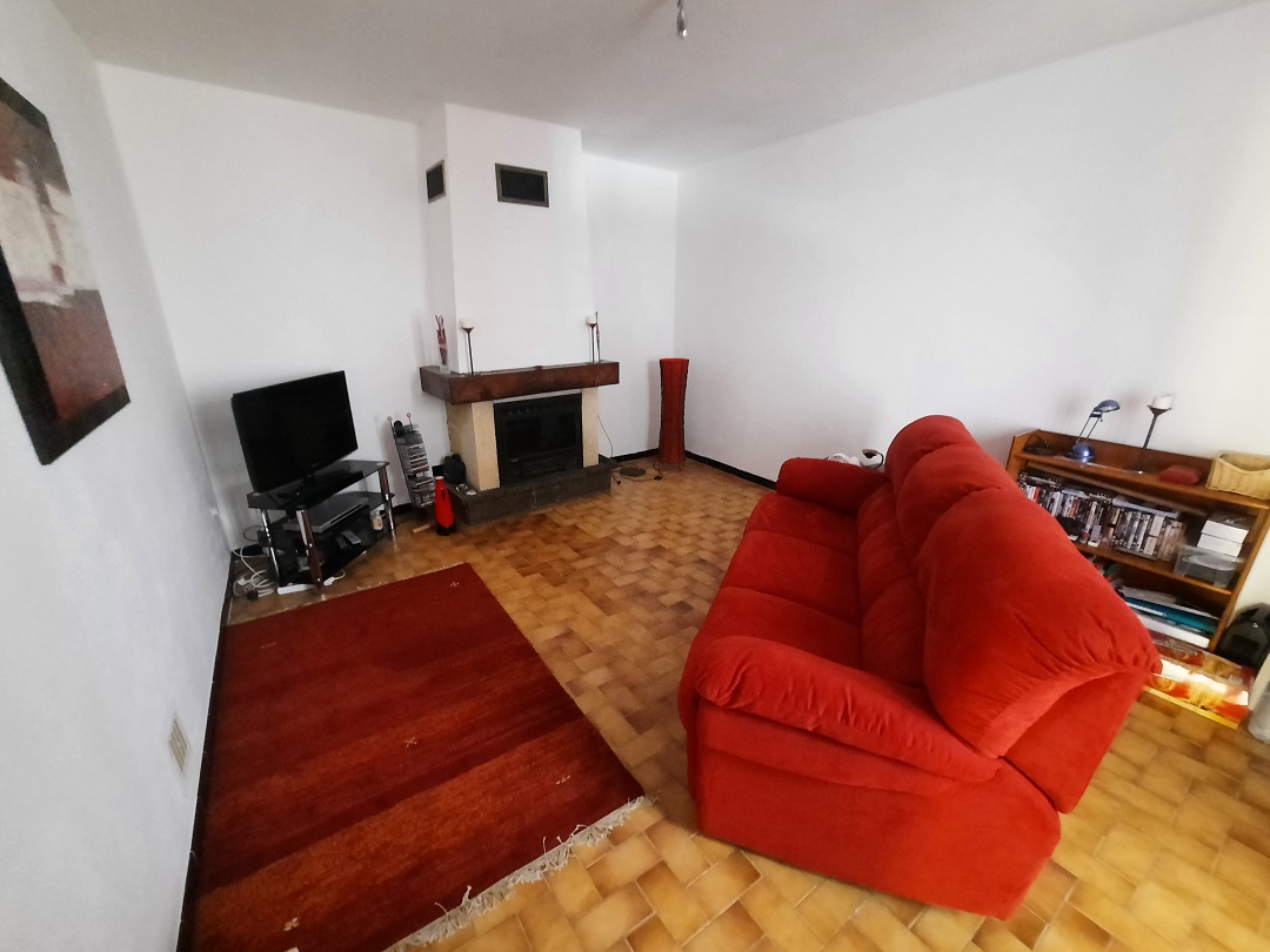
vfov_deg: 89.9
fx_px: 477
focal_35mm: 13
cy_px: 476
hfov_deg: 106.2
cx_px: 635
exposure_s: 1/10
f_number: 2.2
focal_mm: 1.74
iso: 800
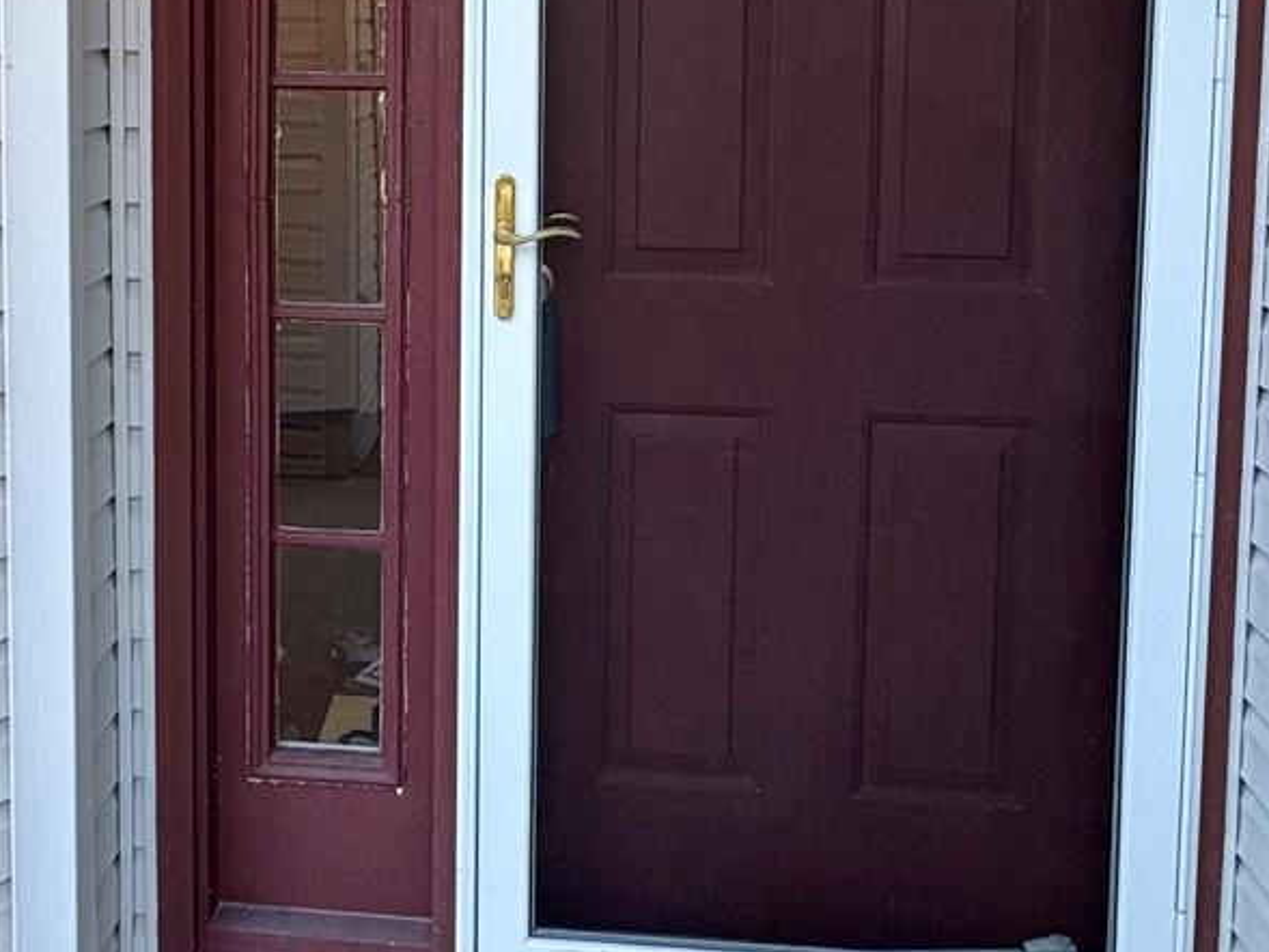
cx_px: 480
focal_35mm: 38
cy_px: 93
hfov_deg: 48.5
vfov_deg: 35.5
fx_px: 1393
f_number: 2.2
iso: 125
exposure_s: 1/99
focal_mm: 2.22
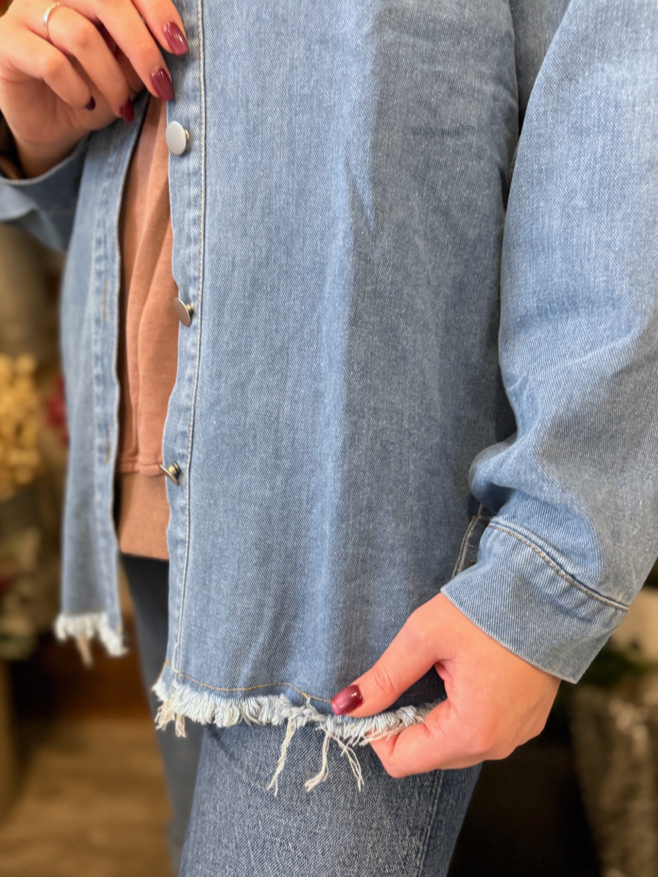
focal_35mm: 24
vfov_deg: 71.6
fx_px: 608
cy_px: 438
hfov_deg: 56.8
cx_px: 329
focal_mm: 6.76
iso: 400
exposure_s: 1/60
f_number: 1.78
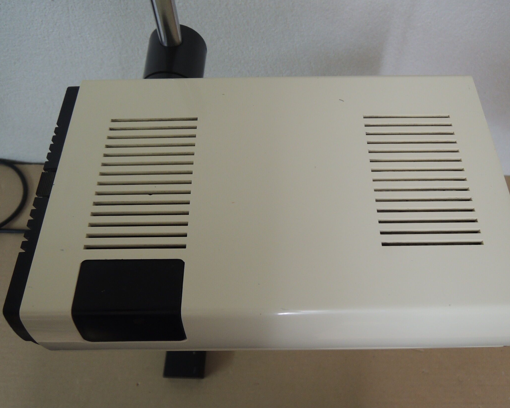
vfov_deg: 54.9
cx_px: 270
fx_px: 392
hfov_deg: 66.0
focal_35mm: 26
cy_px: 203
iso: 250
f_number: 2.8
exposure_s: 1/30
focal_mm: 4.3
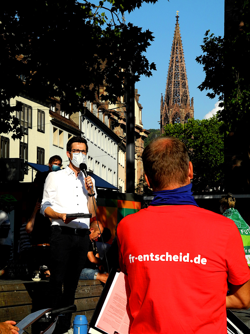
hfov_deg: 14.1
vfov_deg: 18.7
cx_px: 125
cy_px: 167
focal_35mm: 105
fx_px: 1011
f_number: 4.5
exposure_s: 1/980
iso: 100
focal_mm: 22.5
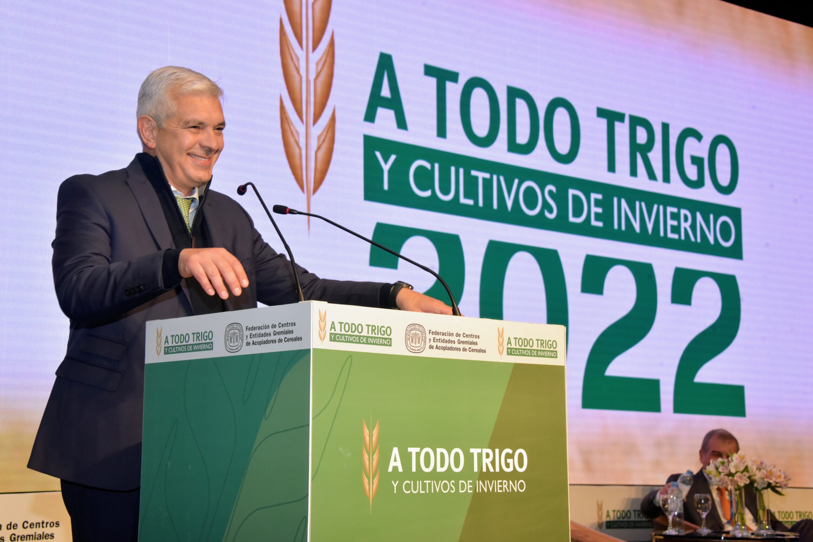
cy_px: 271
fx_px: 1536
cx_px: 406
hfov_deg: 29.7
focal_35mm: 68
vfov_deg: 20.0
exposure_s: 1/200
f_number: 11
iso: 3200
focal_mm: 68
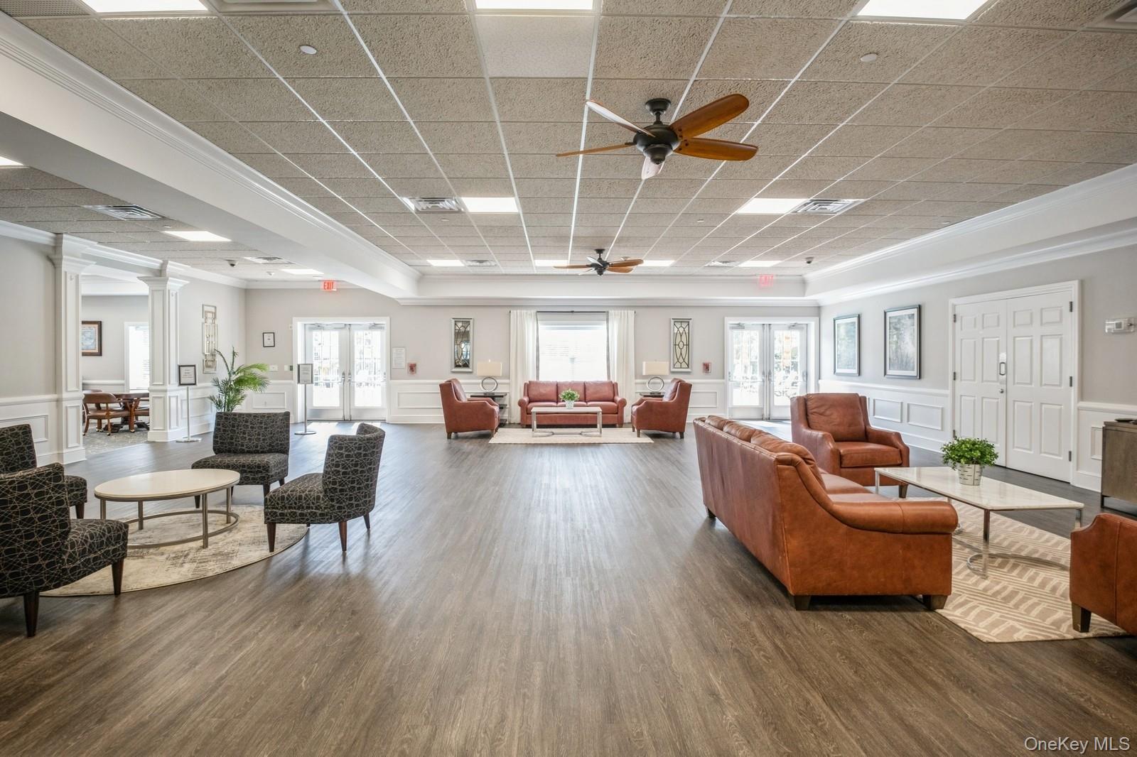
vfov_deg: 73.7
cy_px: 378
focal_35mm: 16
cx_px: 568
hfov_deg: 96.7
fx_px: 505
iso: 640
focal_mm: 10.5
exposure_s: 1/70
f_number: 4
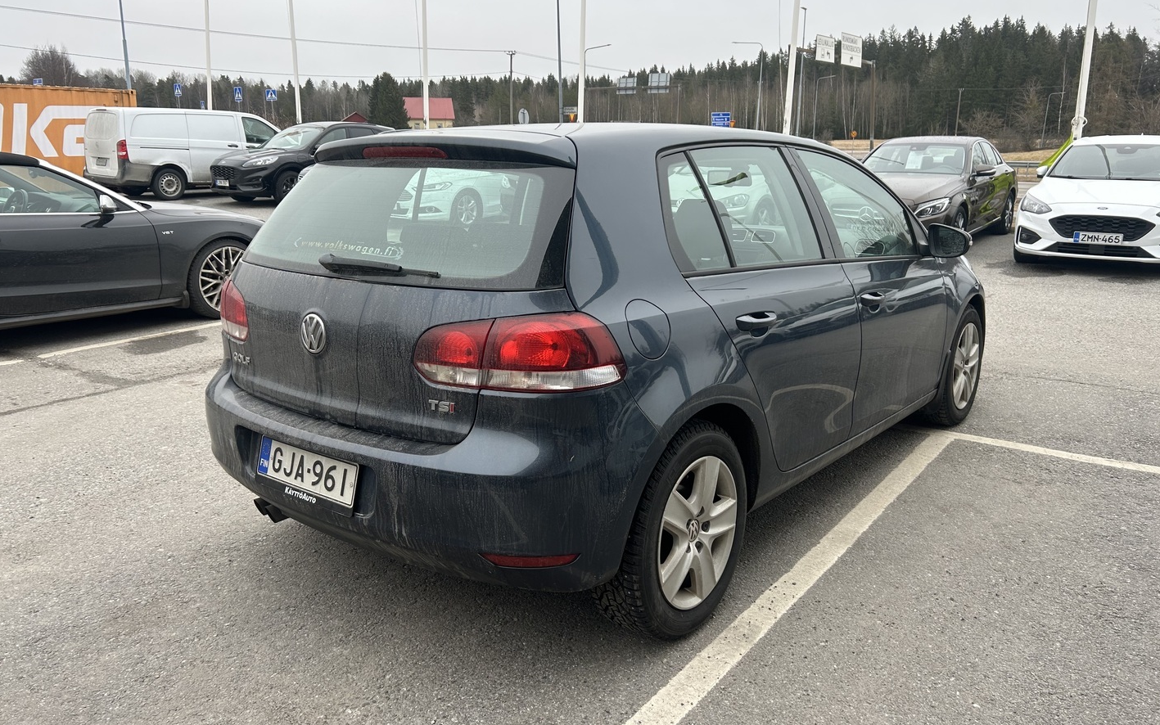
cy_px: 347
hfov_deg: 66.5
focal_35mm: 28
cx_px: 580
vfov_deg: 44.5
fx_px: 885
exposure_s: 1/531
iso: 50
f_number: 1.5
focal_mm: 5.7
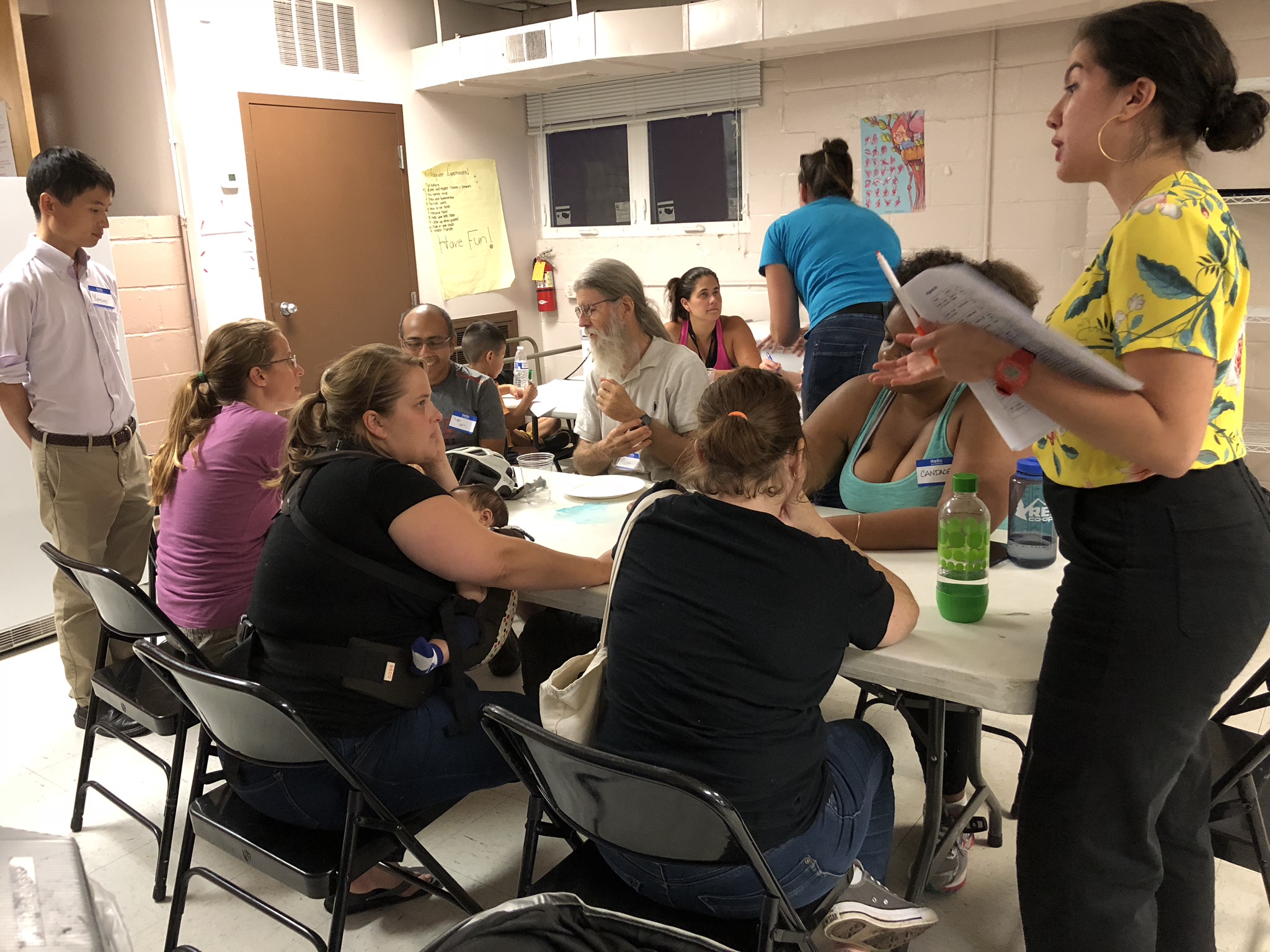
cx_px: 635
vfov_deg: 49.7
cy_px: 476
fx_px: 1027
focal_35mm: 28
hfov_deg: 63.4
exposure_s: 1/60
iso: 320
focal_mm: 3.99
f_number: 1.8
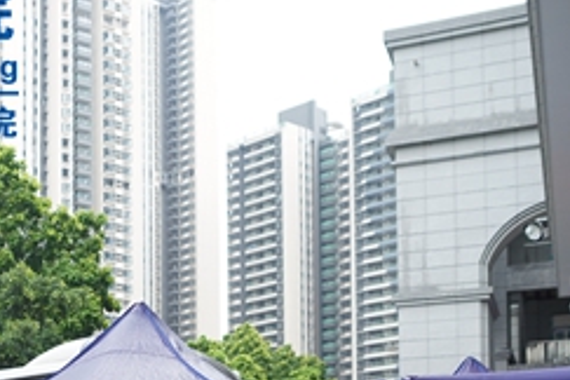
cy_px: 525
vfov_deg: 17.7
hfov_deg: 25.9
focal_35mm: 71
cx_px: -89
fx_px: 1124
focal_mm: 24
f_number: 3.2
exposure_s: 1/640
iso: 500
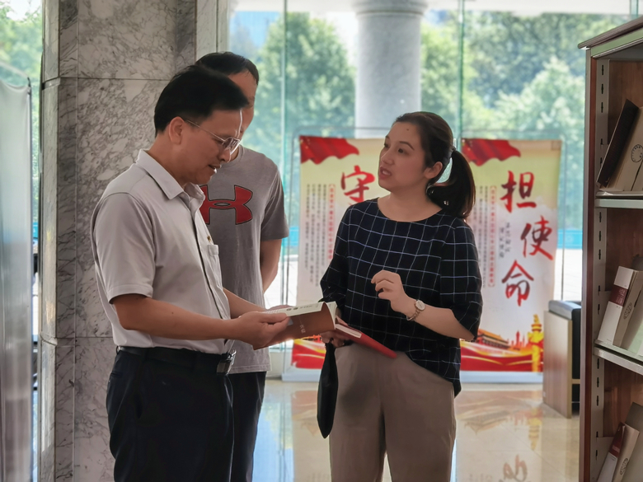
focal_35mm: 70
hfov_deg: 27.8
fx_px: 1300
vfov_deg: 21.0
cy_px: 241
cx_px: 322
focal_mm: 6.71
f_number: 4
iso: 50
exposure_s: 1/379
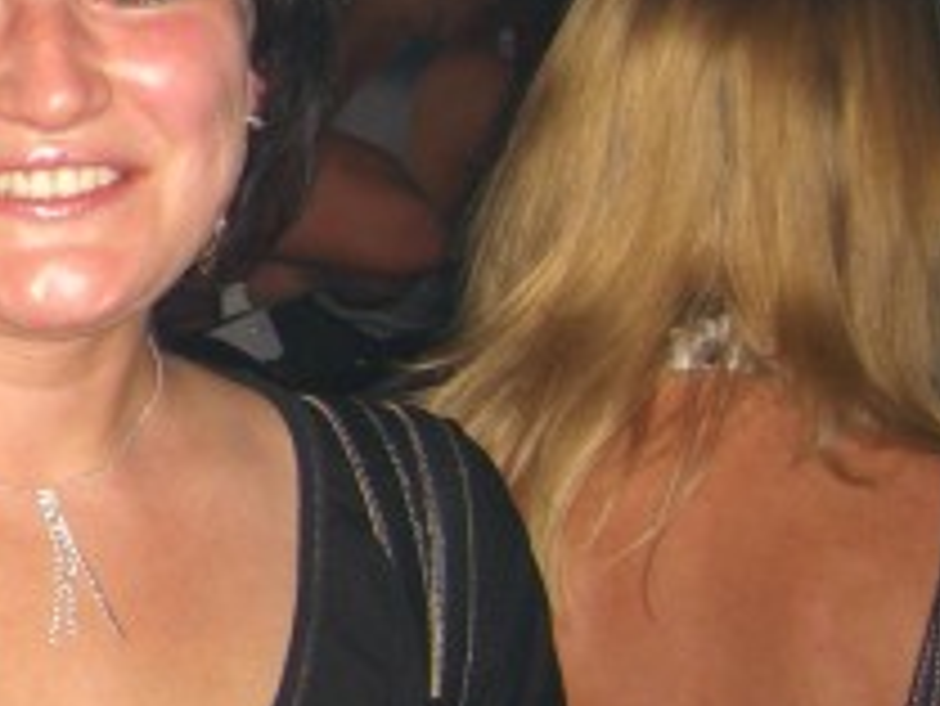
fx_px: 2962
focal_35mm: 109
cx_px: -382
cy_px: 261
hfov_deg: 16.7
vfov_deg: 13.6
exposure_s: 1/60
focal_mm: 7.9
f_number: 2.8
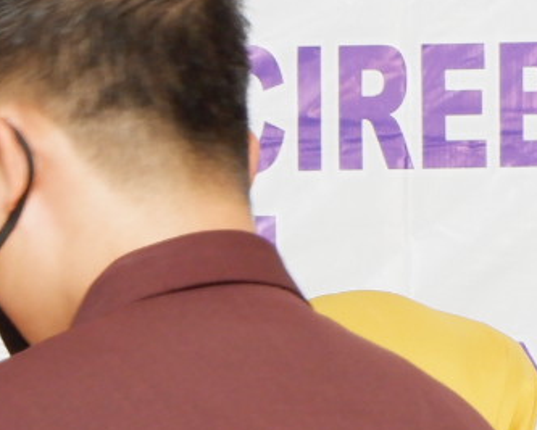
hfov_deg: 6.5
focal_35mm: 285
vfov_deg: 5.4
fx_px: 4534
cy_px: 607
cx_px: -734
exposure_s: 1/58
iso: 1000
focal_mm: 38.5
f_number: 5.2
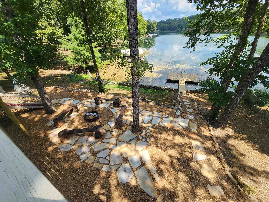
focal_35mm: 13
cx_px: 134
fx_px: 101
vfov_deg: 89.9
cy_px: 101
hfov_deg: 106.2
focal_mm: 2.2
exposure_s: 1/612
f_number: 2.2
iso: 50
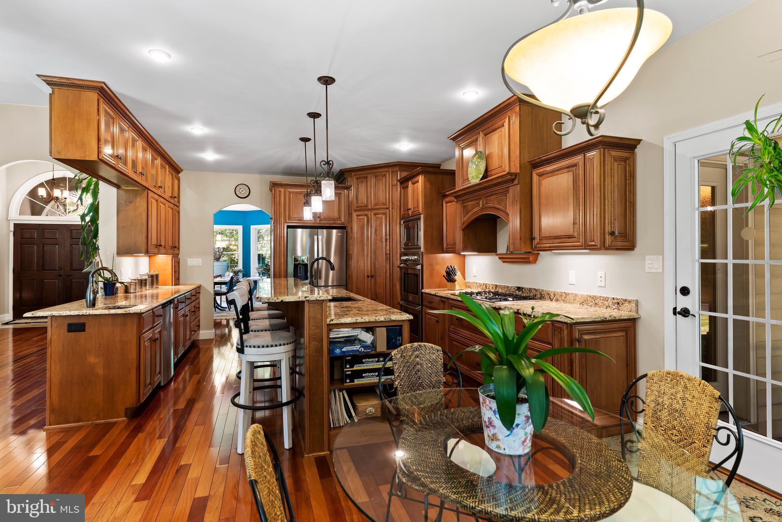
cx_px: 391
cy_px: 261
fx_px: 391
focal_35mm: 18
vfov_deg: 67.4
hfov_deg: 90.0
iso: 500
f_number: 7.1
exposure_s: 1/6
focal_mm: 18
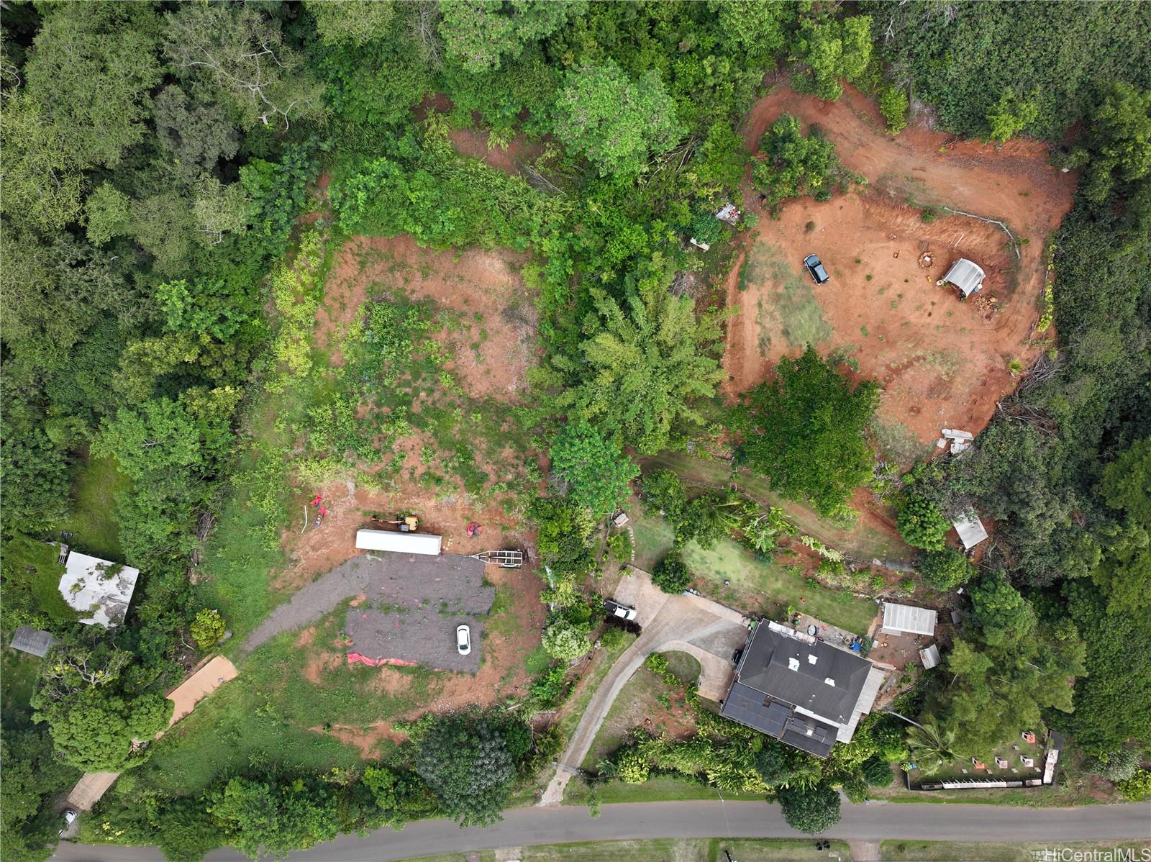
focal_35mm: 24
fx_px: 798
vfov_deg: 56.8
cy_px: 431
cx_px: 576
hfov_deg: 71.6
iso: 220
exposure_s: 1/15
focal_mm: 12.29
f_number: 2.8
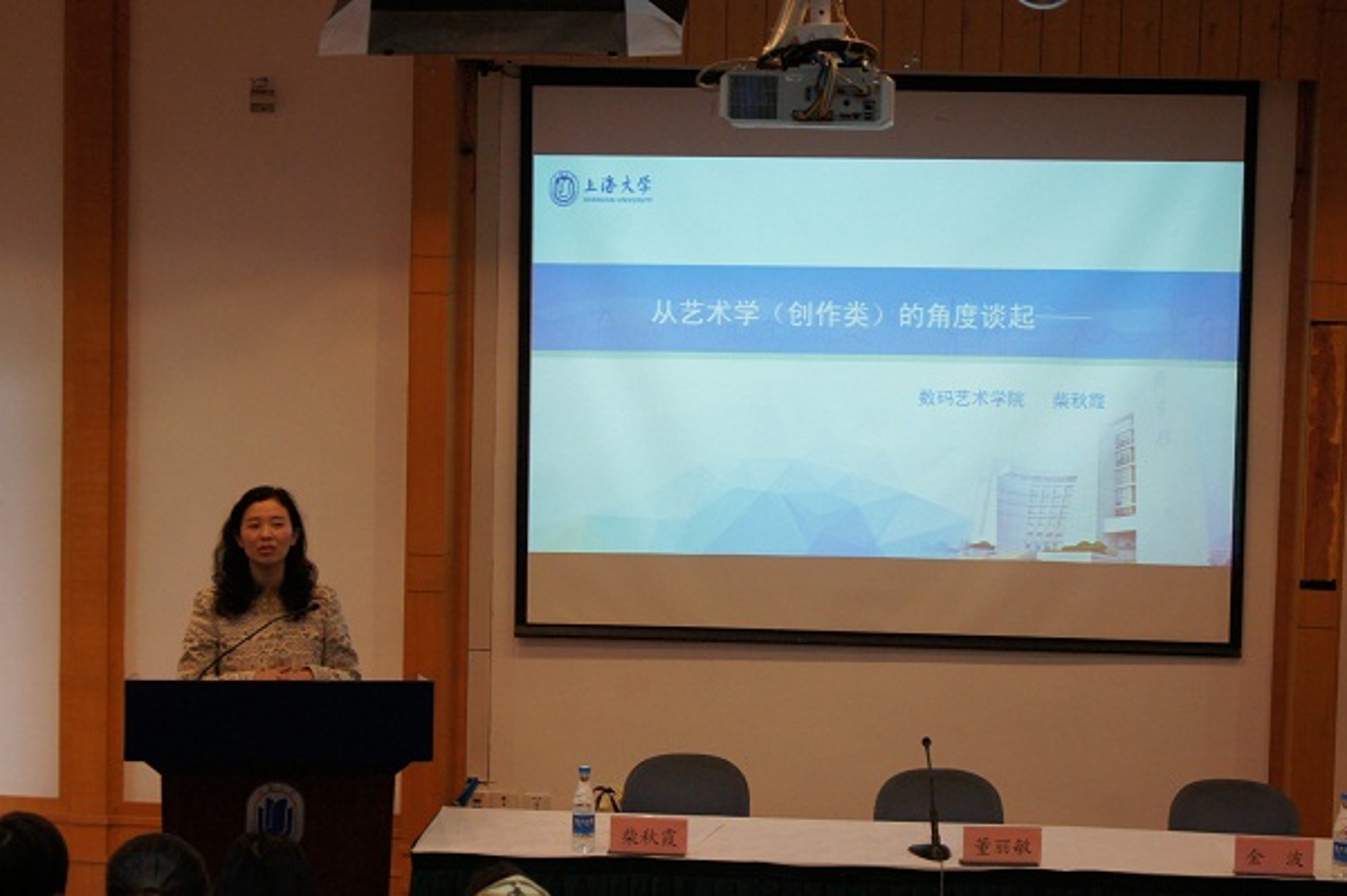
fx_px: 3084
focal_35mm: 82
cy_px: 448
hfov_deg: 24.6
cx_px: 674
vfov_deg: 16.5
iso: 1250
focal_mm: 55
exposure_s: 1/100
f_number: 5.6
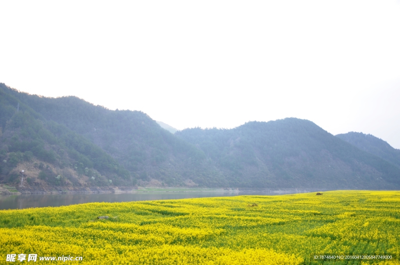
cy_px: 132
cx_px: 200
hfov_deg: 51.4
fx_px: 416
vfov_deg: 35.3
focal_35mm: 38
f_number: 4
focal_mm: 25
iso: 100
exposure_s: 1/40
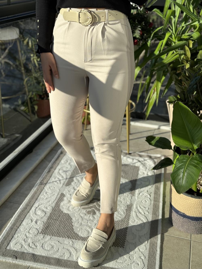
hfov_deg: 30.3
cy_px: 134
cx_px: 101
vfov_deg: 39.7
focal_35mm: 48
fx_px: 373
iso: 64
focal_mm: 6.86
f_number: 1.78
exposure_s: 1/1133
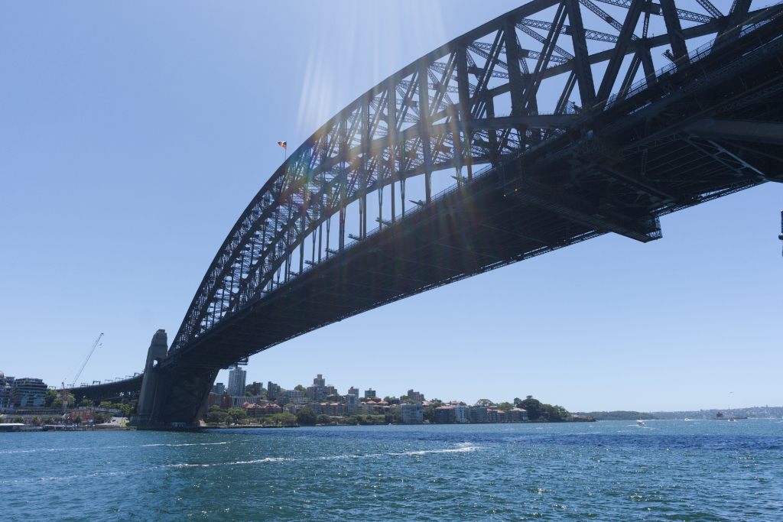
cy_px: 261
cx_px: 392
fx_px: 457
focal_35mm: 21
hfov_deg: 81.2
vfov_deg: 59.5
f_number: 8
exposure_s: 1/2200
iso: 1000
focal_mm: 14
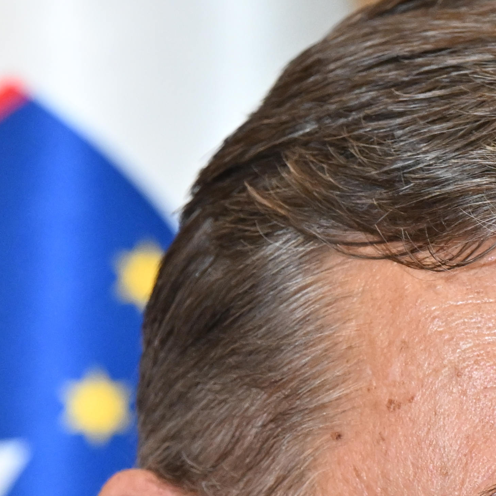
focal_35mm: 964
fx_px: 15627
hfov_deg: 1.8
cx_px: 646
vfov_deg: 1.8
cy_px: 690
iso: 2000
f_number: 4.5
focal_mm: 200
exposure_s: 1/160
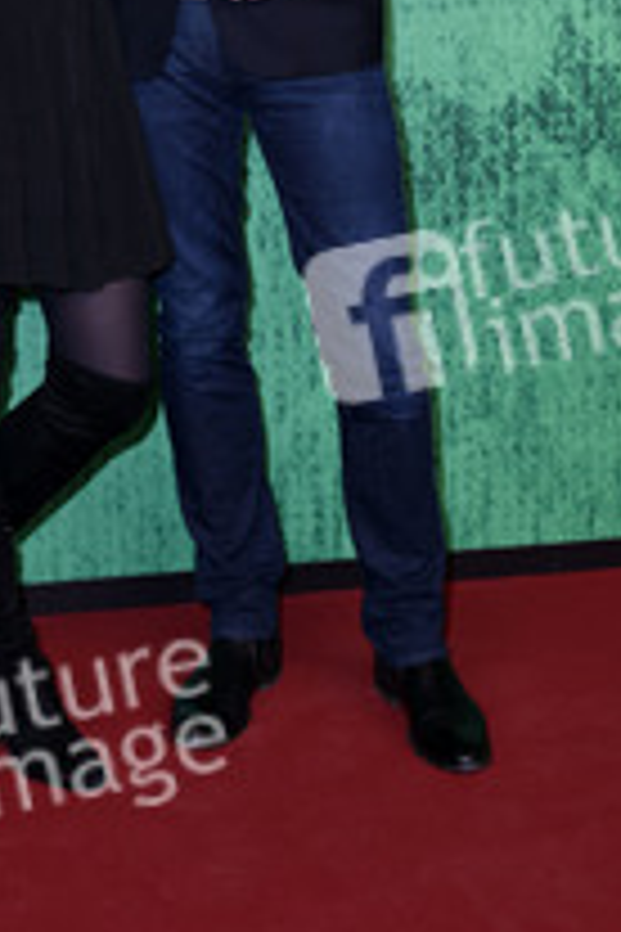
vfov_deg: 24.3
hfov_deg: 16.7
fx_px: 2096
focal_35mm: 81
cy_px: 72
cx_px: 126
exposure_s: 1/160
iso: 200
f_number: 6.3
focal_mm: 42
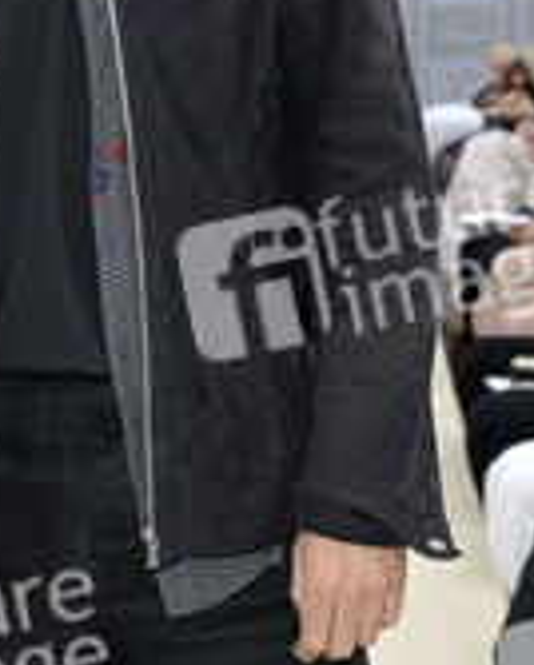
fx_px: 2564
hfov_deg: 11.8
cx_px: 20
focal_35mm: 130
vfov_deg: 14.6
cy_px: 68
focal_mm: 58
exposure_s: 1/250
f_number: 5.6
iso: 640
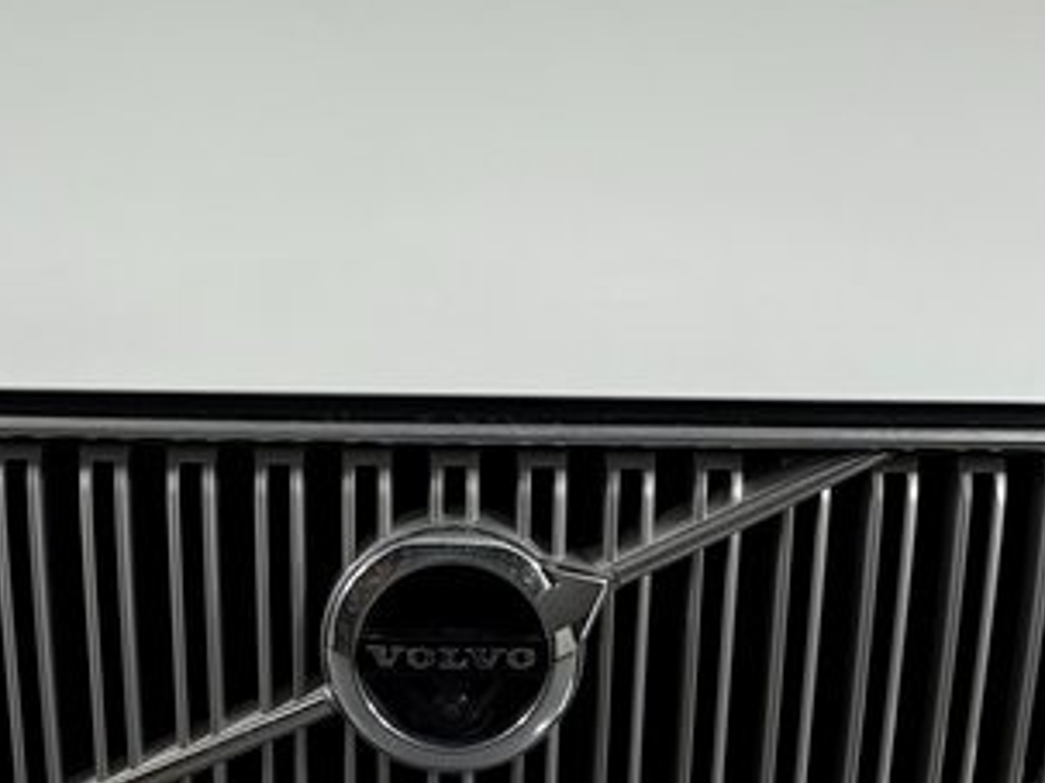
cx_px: 428
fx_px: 2656
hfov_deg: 22.2
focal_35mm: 88
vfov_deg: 16.8
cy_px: 397
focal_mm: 5.96
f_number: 1.6
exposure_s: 1/250
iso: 40
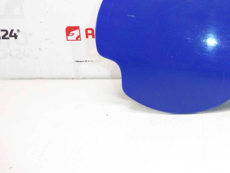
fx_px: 279
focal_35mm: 42
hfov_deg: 42.1
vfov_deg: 33.9
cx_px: 195
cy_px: 53
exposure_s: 1/60
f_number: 3.5
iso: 200
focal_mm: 4.3
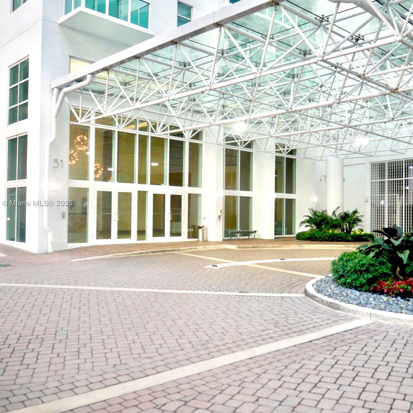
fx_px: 459
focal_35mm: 34
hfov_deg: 48.2
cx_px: 243
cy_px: 204
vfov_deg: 48.4
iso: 200
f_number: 3.5
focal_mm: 14
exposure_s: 1/80
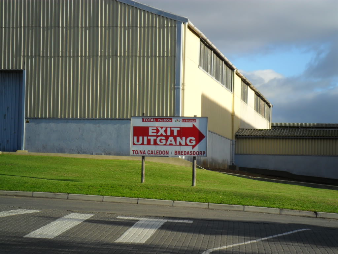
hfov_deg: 18.2
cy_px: 127
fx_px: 1055
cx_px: 169
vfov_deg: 13.7
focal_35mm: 108
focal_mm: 19.6
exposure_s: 1/350
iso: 100
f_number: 5
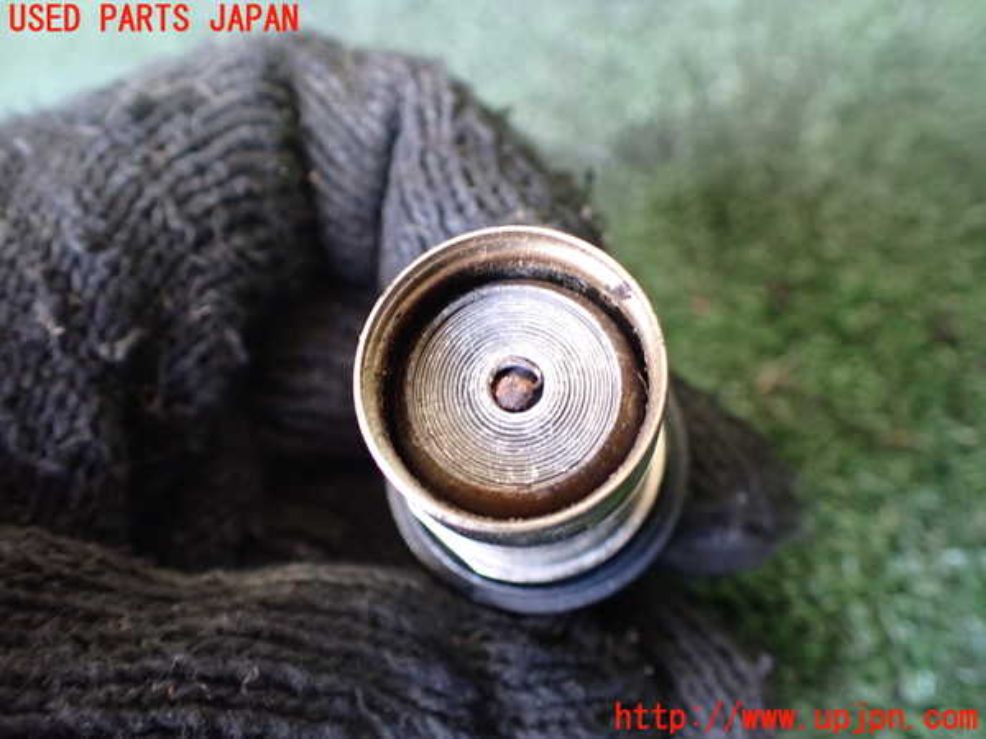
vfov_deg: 46.8
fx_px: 855
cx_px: 493
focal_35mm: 30
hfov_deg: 60.0
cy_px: 370
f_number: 2.3
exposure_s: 1/40
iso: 800
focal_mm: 5.4
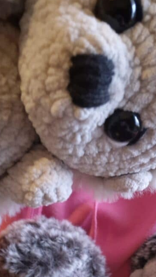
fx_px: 316
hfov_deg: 27.3
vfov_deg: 45.5
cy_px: 212
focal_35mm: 43
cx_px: 117
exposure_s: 1/17
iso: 1250
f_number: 2.2
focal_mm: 3.3
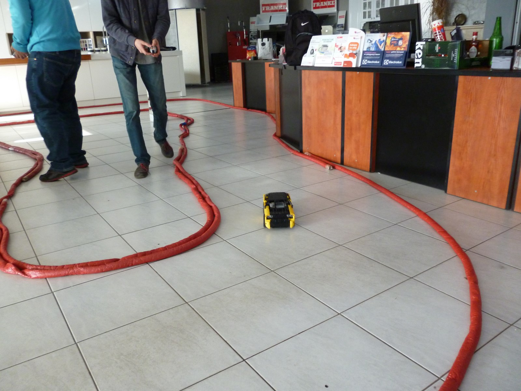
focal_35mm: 28
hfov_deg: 63.4
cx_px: 260
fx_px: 421
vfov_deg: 49.7
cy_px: 196
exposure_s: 1/60
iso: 400
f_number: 3.1
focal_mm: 5
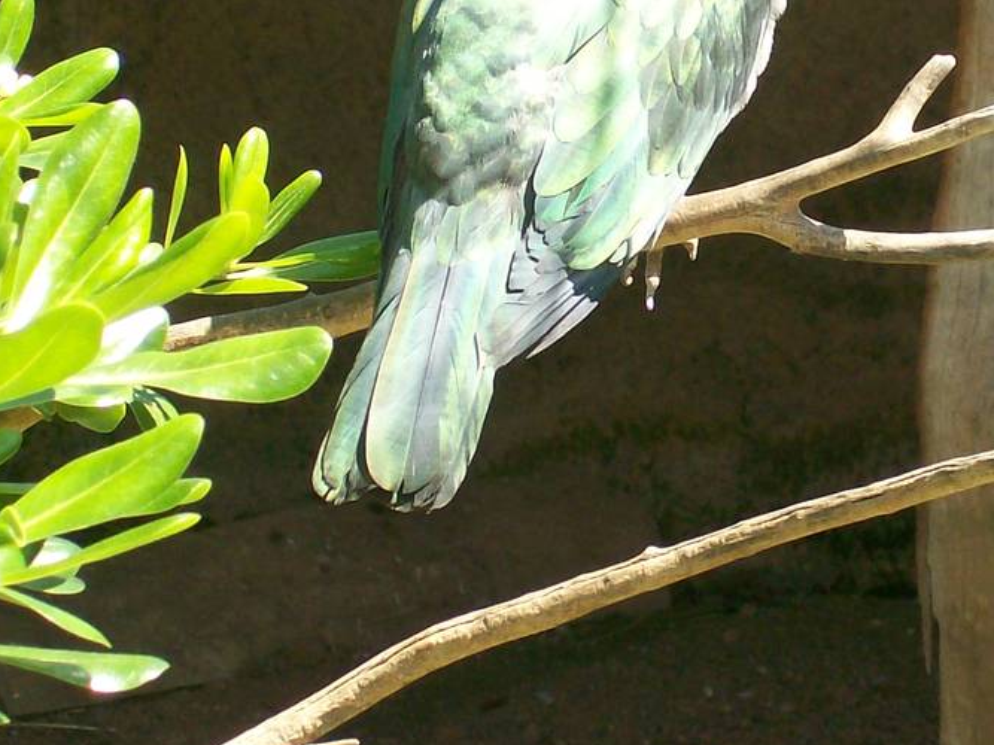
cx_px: 925
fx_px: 7436
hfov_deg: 7.6
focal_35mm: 259
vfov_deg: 5.7
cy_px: 176
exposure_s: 1/125
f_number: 4.8
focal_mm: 18
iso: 80
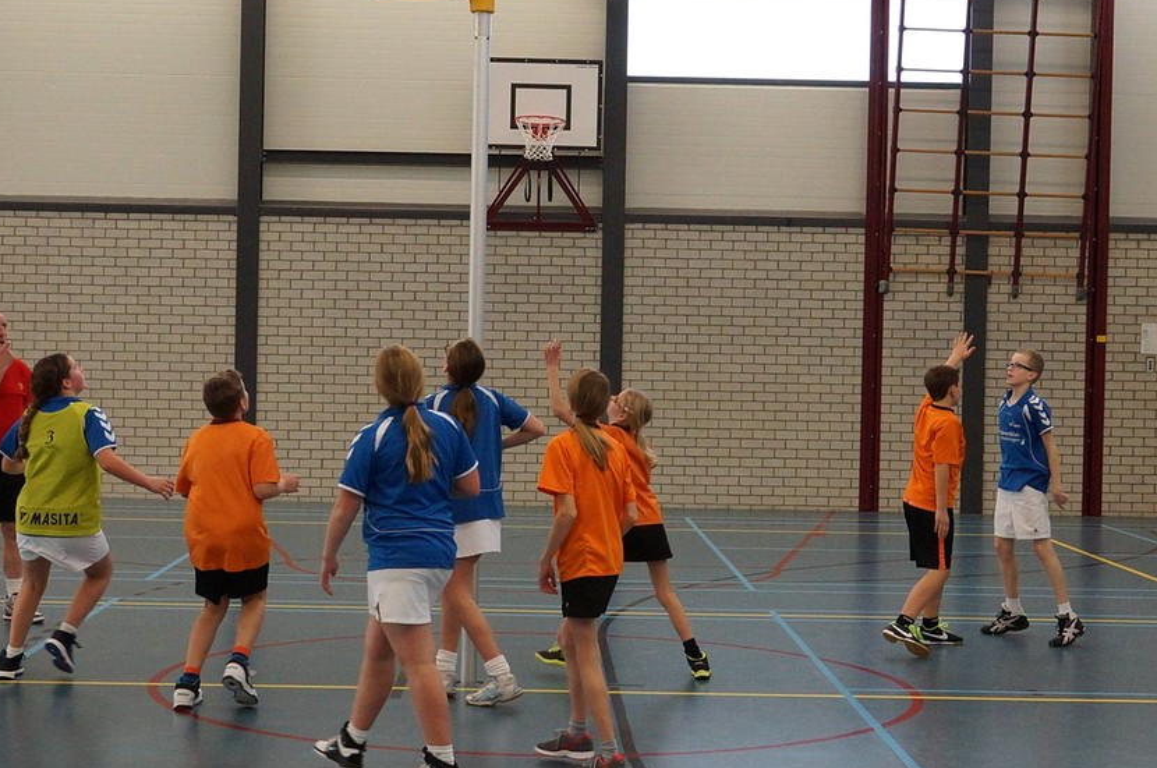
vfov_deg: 35.8
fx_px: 1188
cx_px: 513
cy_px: 343
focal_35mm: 37
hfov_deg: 51.8
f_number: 4
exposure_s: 1/200
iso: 1000
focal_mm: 20
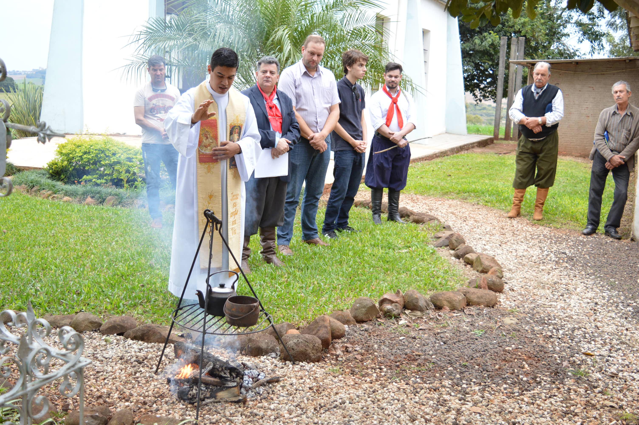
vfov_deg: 34.1
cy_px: 212
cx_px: 320
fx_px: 692
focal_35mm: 39
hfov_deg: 49.6
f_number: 4
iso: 400
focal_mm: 26
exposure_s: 1/160
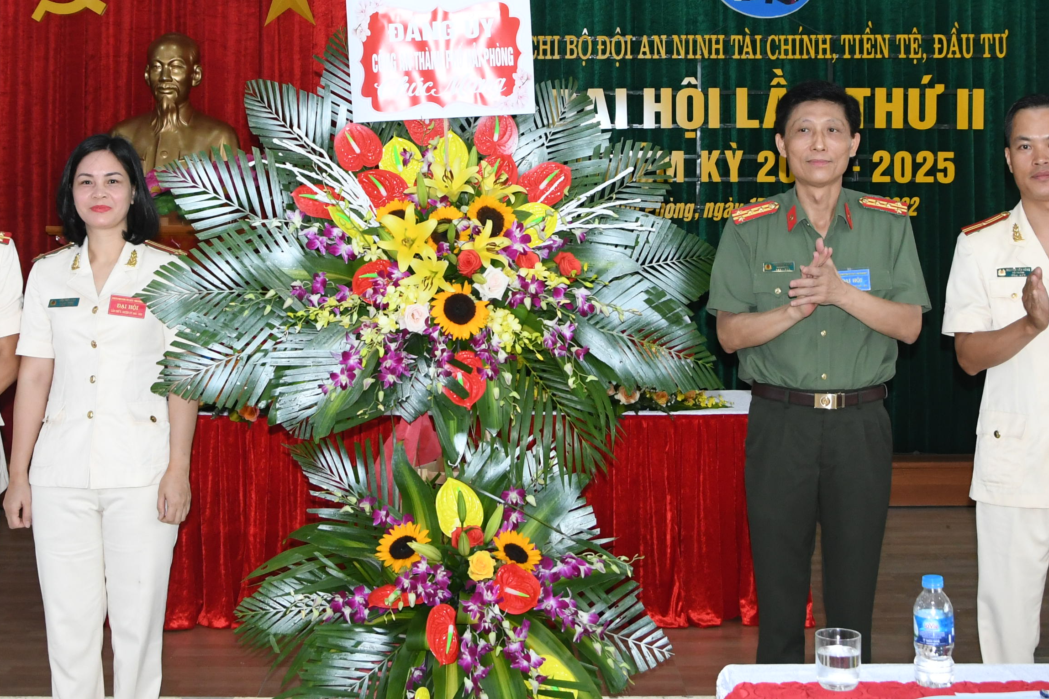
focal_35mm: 60
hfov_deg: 33.4
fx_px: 1748
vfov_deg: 22.3
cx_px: 496
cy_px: 135
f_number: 6.3
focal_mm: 22
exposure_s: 1/200
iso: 1600
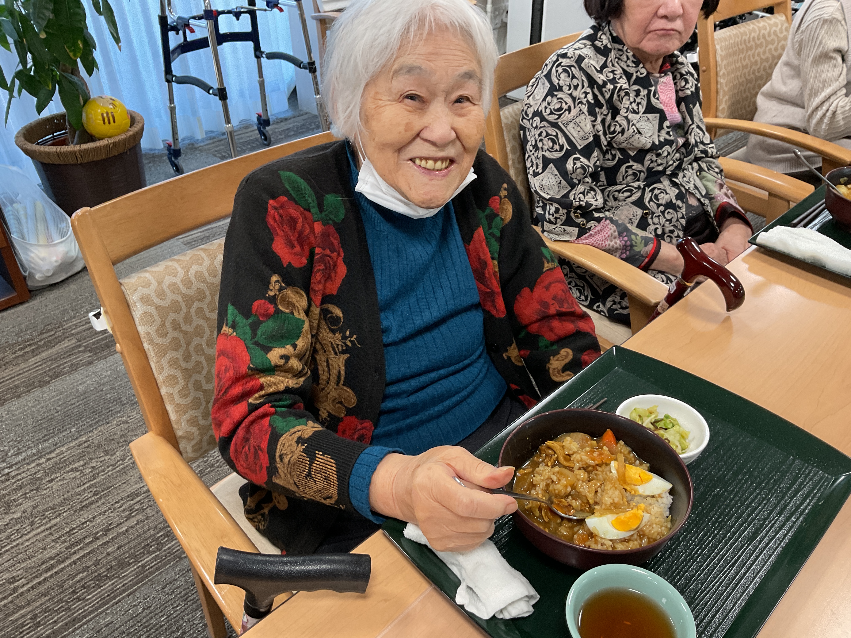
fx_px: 713
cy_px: 319
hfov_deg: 61.7
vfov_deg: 48.2
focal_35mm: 29
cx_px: 426
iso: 80
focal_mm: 3
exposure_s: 1/60
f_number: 1.8
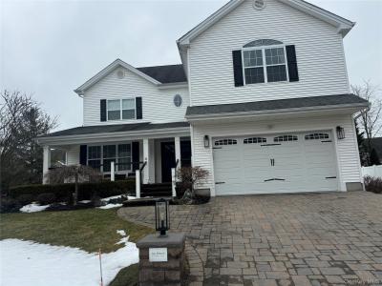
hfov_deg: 71.6
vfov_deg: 56.8
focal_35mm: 24
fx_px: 265
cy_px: 143
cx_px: 191
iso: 80
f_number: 1.78
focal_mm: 6.76
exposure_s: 1/2710
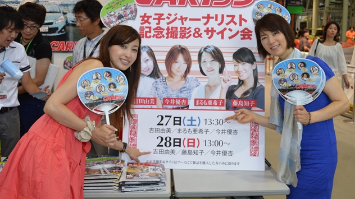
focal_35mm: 35
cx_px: 176
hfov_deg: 56.6
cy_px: 96
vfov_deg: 33.7
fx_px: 329
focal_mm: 22
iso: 450
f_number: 4
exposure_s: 1/60
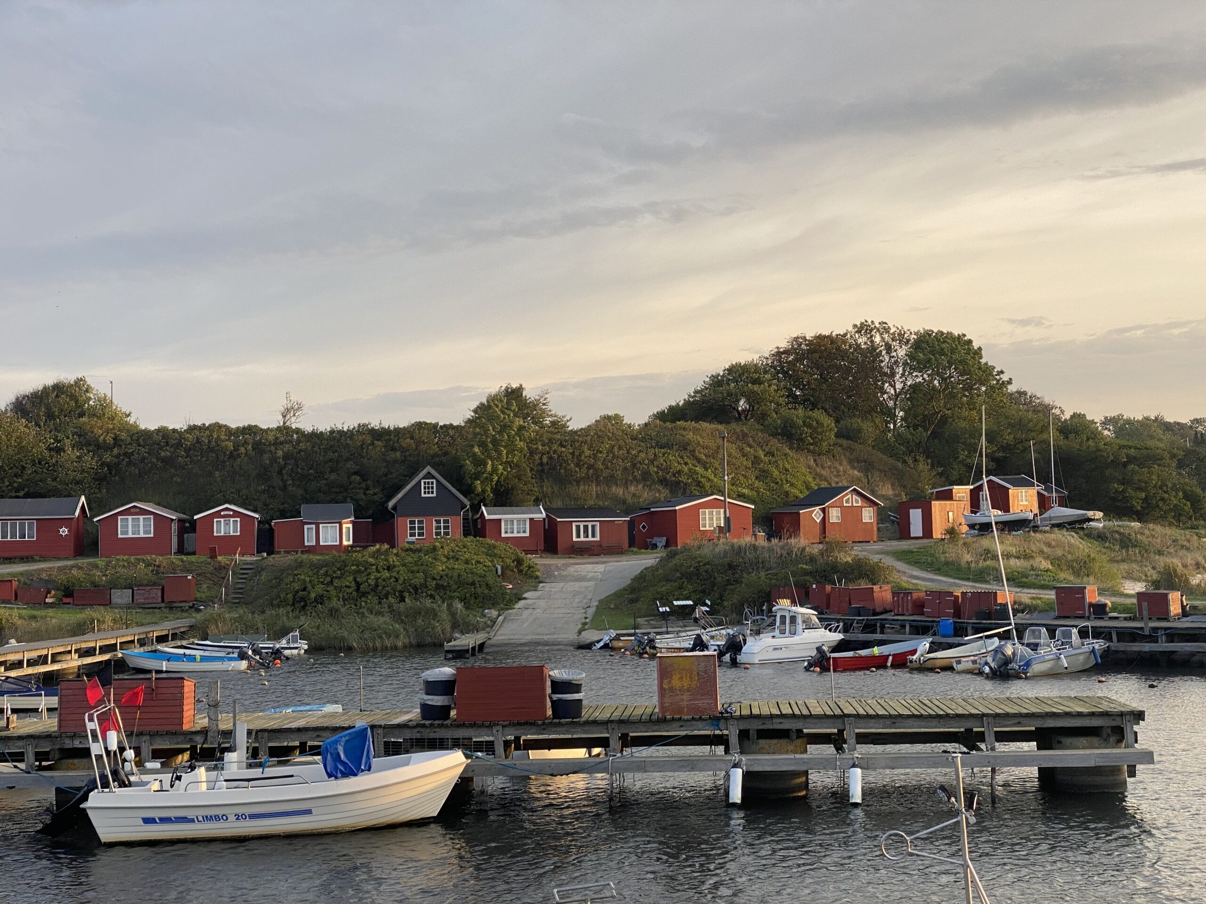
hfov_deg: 36.8
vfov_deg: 28.0
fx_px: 1812
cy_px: 452
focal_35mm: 52
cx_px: 603
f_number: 2
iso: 20
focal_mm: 6
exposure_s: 1/291
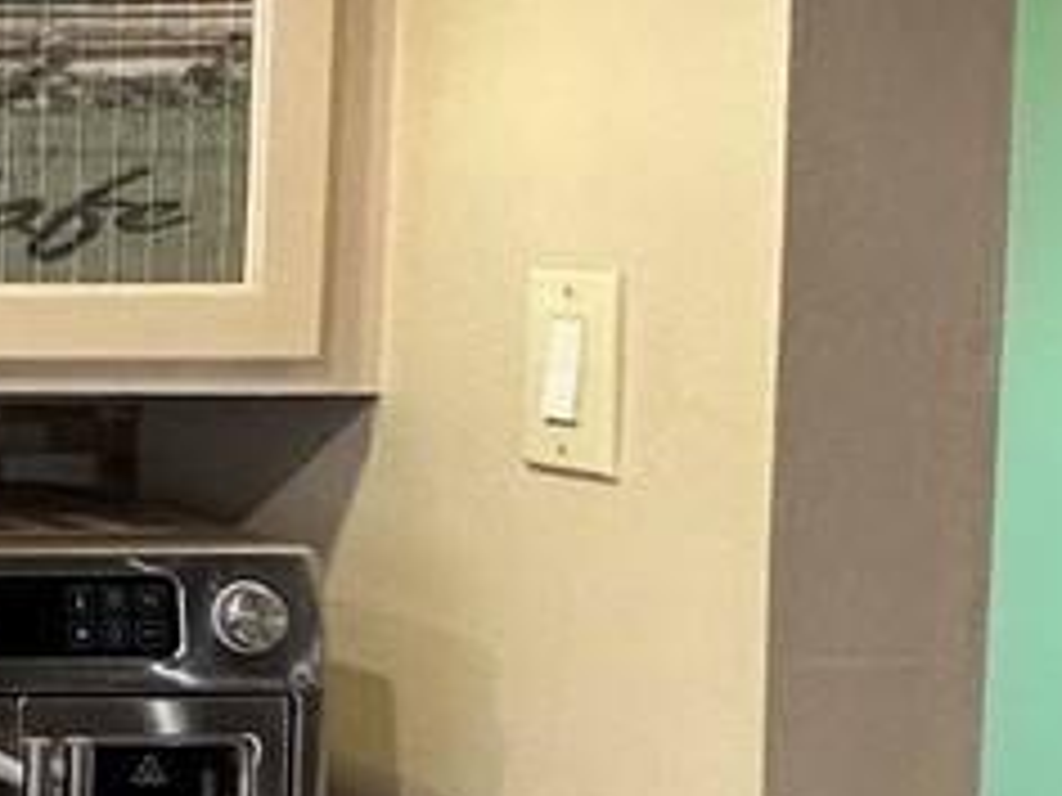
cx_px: -1368
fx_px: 2915
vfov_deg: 15.5
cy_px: 283
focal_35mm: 95
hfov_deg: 14.7
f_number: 2.2
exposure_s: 1/120
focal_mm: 2.22
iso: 200
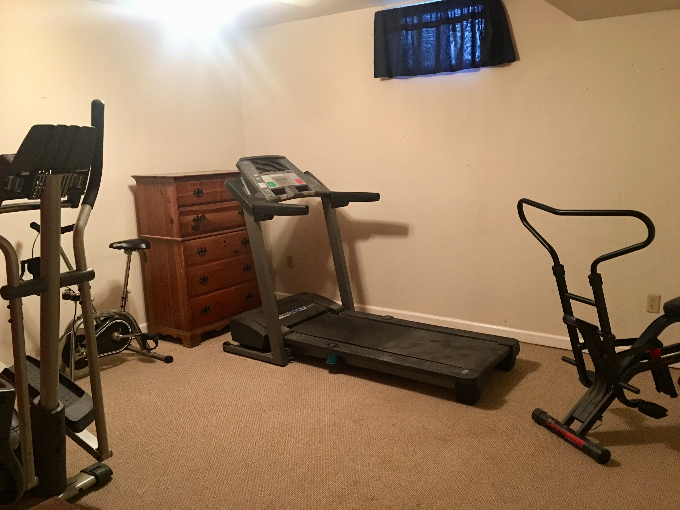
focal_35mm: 29
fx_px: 570
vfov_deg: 48.2
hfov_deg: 61.7
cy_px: 255
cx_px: 340
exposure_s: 1/10
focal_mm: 4.15
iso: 100
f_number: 2.2
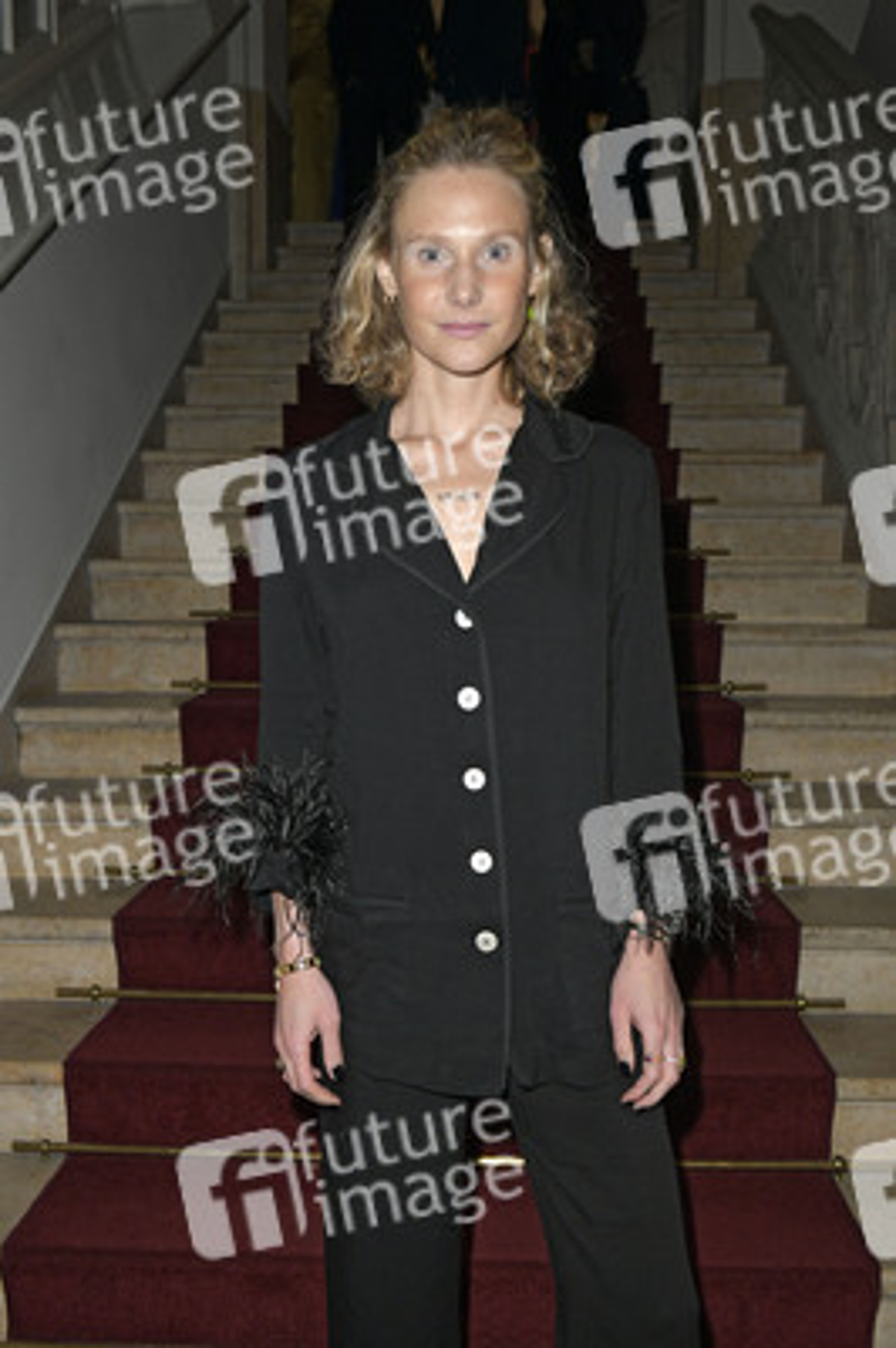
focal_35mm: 38
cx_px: 448
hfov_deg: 35.0
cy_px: 674
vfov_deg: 50.7
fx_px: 1421
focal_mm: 38
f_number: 7.1
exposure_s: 1/250
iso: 1600
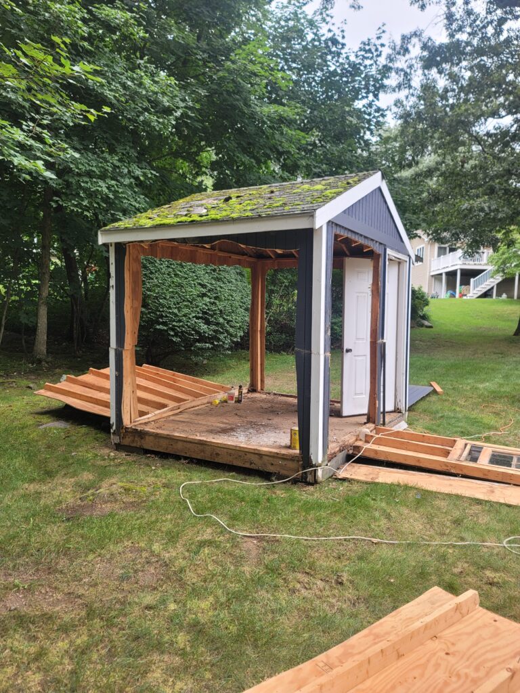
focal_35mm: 25
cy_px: 346
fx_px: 501
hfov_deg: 54.9
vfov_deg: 69.4
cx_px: 260
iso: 40
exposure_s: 1/119
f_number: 1.8
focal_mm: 7
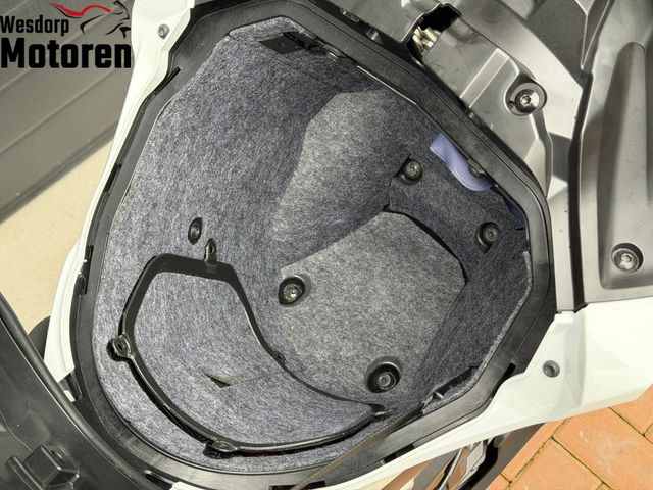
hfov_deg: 39.7
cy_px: 245
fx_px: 905
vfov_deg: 30.3
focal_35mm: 48
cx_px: 326
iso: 160
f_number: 1.78
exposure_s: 1/169
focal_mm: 6.76
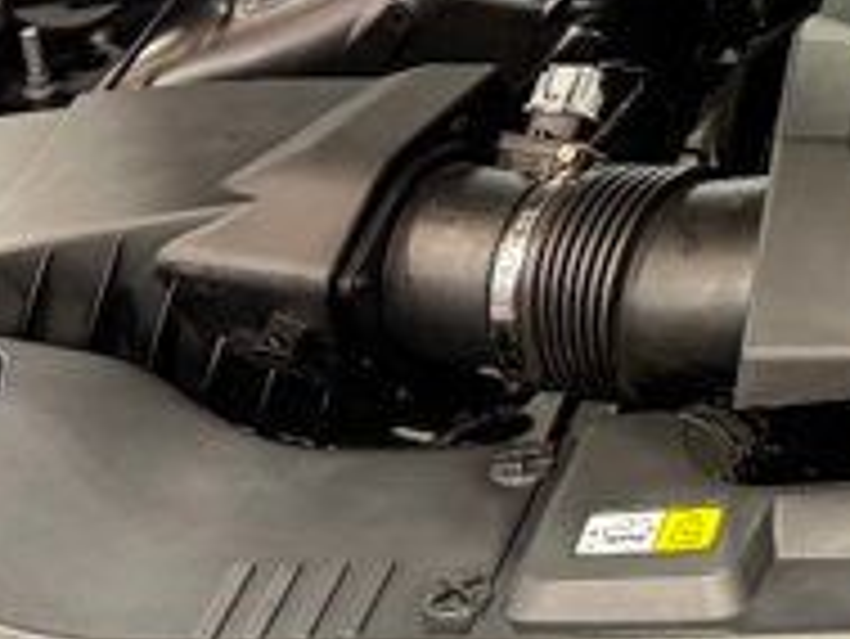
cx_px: 1493
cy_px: -342
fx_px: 3194
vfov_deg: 11.0
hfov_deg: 13.7
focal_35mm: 130
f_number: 1.78
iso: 400
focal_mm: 6.76
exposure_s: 1/120
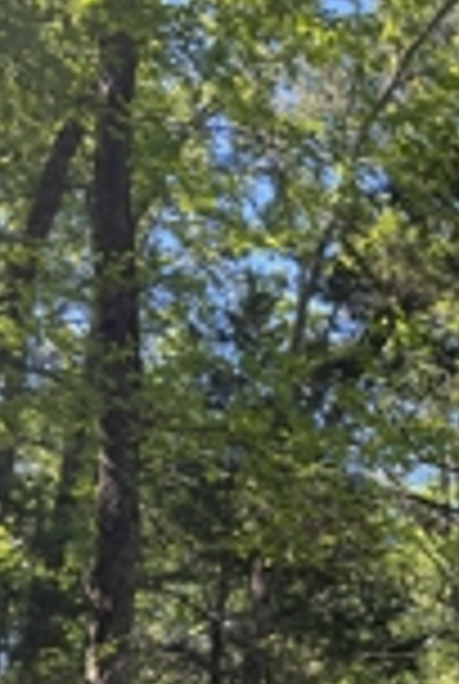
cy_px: 518
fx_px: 1352
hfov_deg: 17.3
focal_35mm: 71
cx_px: 693
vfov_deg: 28.0
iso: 50
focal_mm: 5.1
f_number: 1.6
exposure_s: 1/310
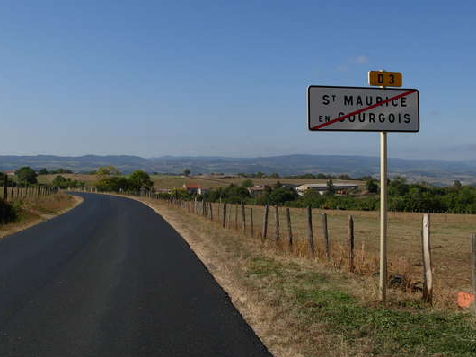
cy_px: 159
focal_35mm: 43
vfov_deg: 33.6
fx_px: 592
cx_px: 251
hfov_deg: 43.8
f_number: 4.9
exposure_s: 1/813
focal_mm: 6.3
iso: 79
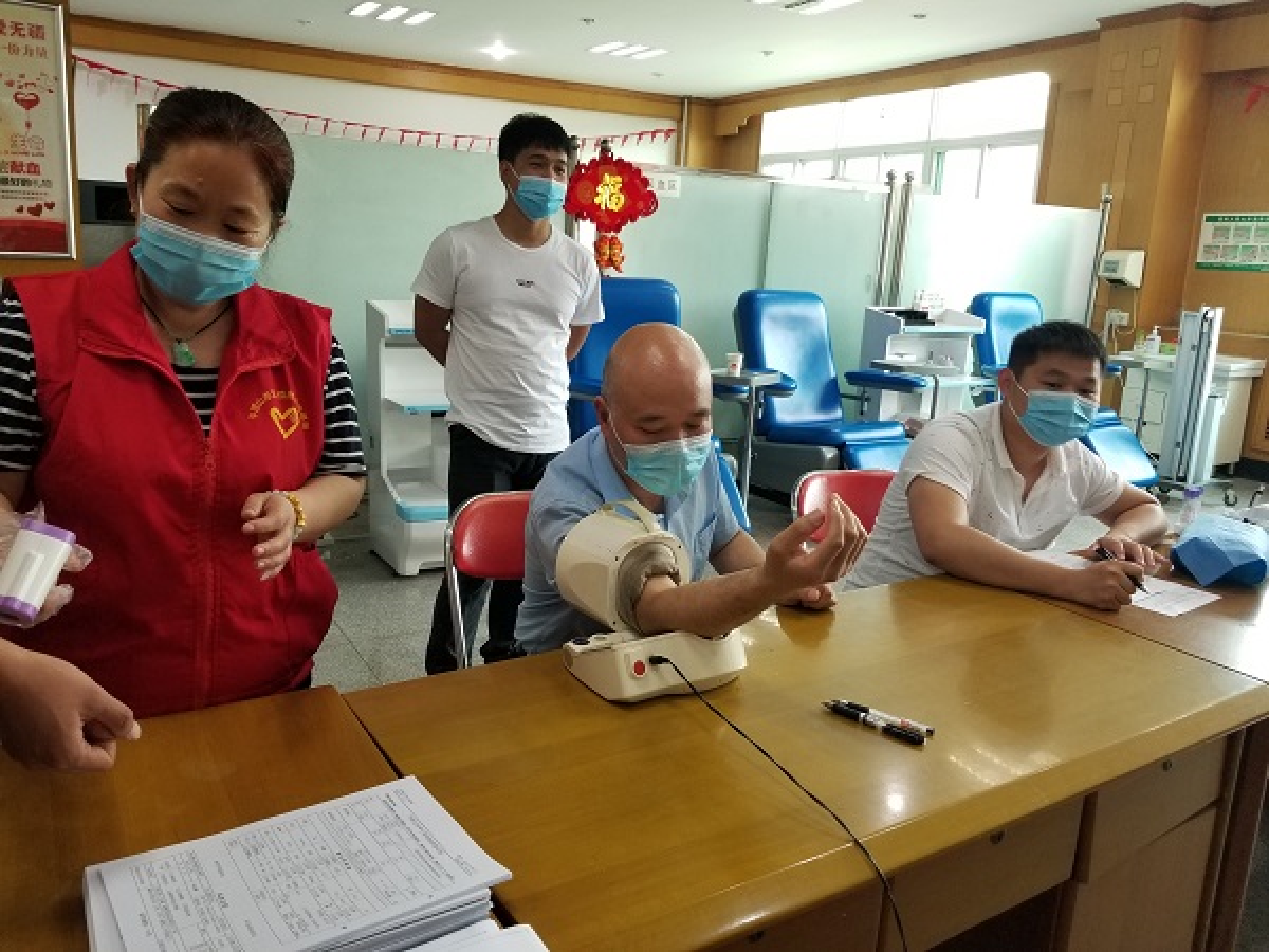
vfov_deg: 53.1
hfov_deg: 67.3
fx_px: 953
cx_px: 634
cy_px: 476
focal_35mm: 26
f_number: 1.7
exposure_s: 1/50
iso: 125
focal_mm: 4.25
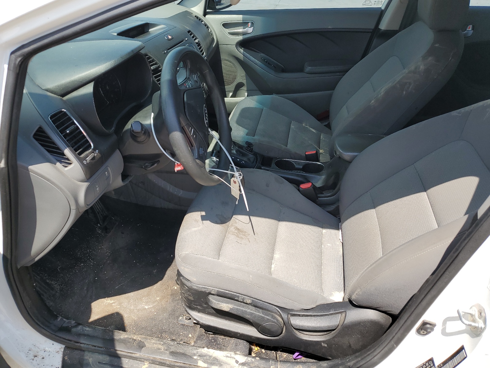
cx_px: 245
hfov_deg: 67.3
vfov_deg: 53.1
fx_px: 368
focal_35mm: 26
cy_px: 184
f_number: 1.5
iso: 50
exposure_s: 1/1000
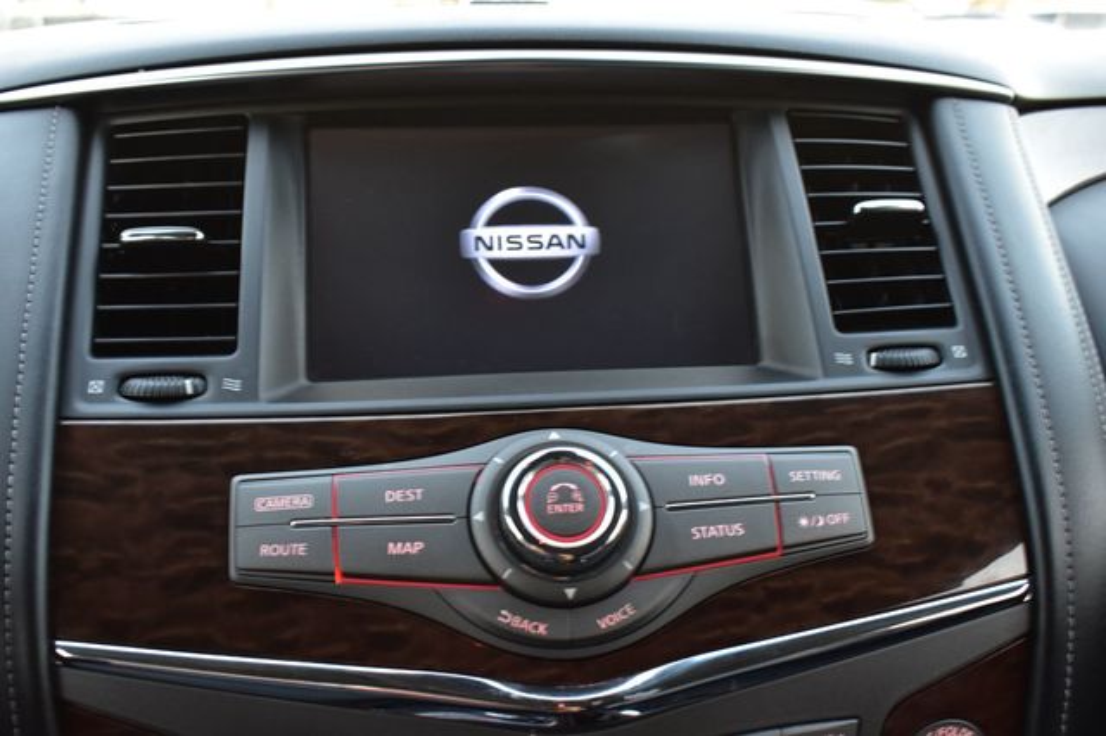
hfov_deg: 53.2
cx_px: 553
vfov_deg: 36.8
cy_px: 368
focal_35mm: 36
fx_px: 1105
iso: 900
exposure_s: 1/15
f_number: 6.3
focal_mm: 24
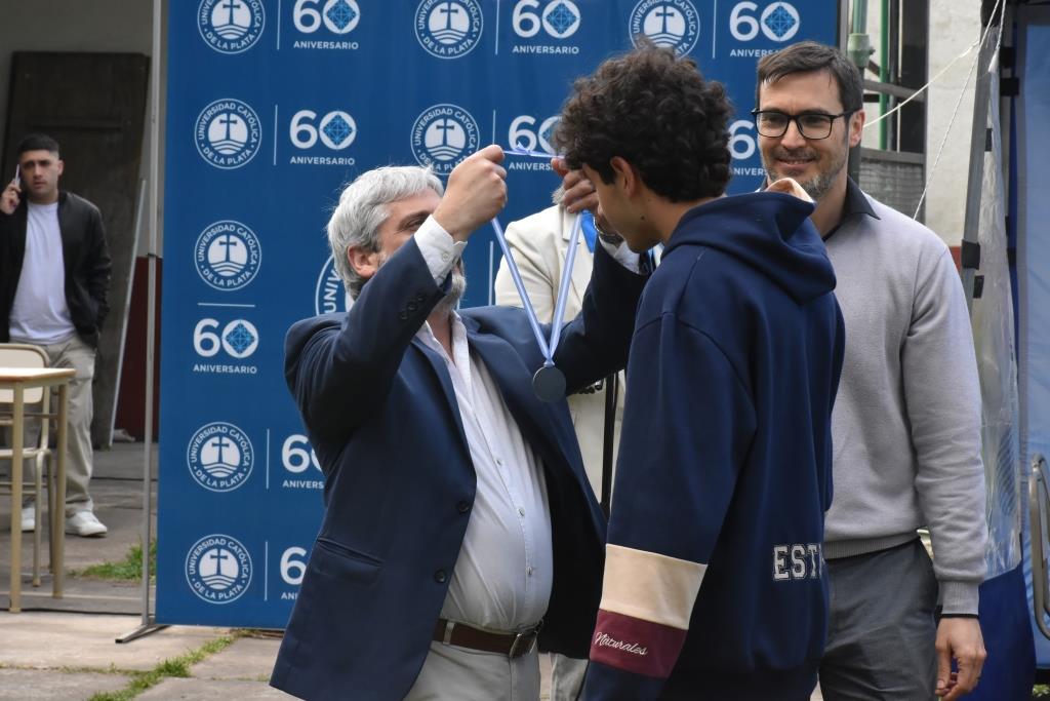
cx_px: 525
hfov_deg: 16.1
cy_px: 350
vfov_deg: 10.8
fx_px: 3719
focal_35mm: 128
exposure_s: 1/640
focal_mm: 85
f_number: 13
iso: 1600
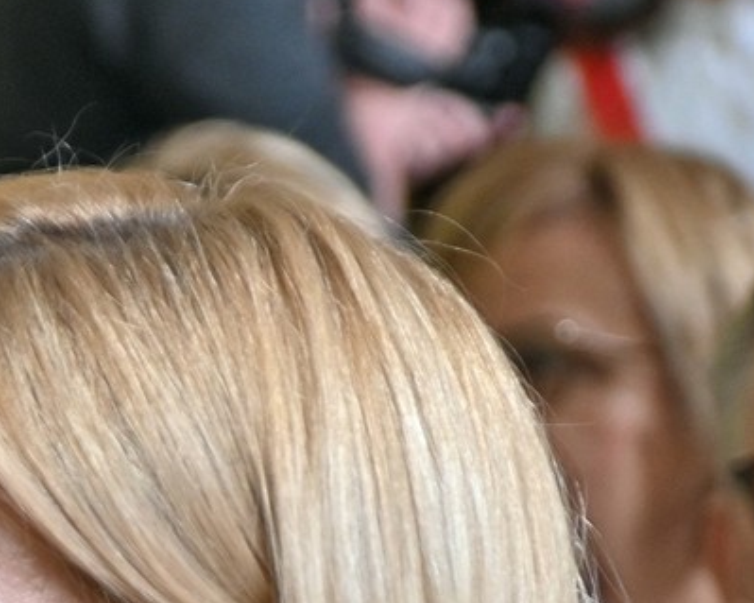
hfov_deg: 3.9
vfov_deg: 3.1
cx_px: -949
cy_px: 1488
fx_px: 10954
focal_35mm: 491
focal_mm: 58
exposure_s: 1/160
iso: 400
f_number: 4
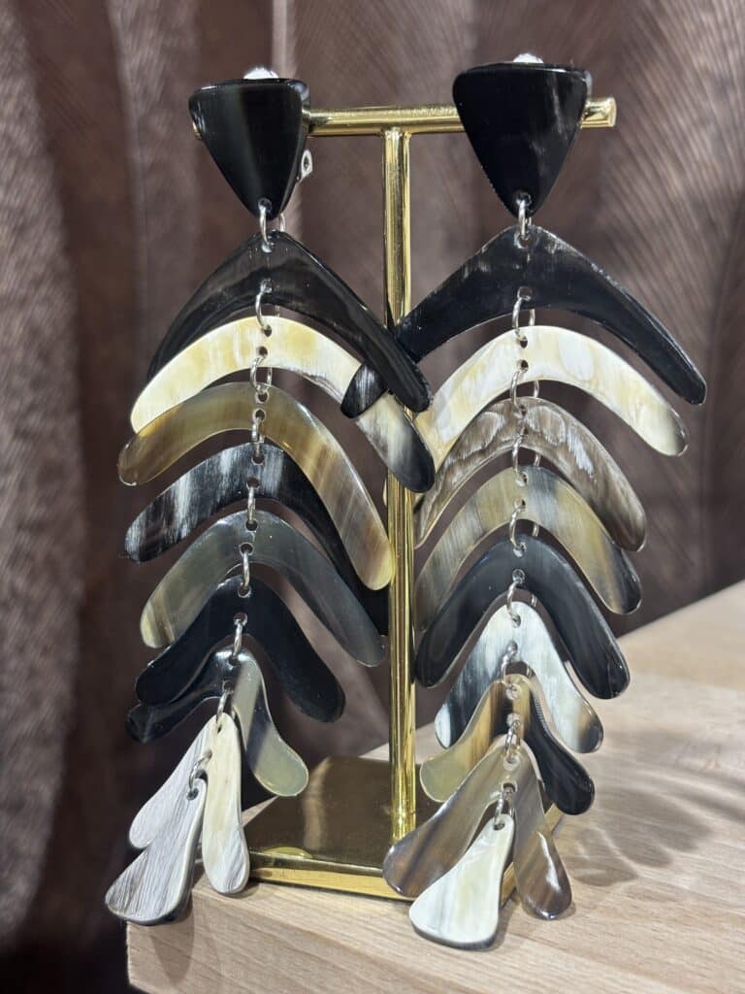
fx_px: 1492
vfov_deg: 36.8
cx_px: 372
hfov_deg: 28.0
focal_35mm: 52
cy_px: 497
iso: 64
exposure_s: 1/100
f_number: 1.6
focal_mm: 5.96
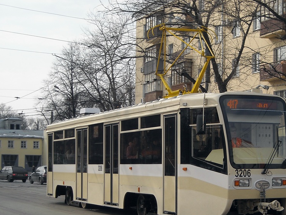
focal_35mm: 94
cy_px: 137
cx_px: 184
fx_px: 777
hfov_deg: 20.8
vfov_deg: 15.7
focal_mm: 11.02
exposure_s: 1/250
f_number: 7.3
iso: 73
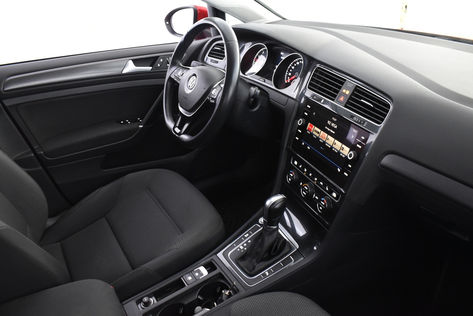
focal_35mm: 30
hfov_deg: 61.9
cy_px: 158
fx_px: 394
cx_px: 236
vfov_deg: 43.6
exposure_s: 1/6
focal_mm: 20
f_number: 5
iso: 1250
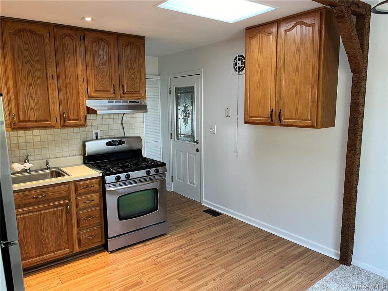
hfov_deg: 67.3
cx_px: 194
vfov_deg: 53.1
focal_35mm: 26
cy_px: 146
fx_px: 291
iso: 100
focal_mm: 5.1
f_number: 1.6
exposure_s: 1/60
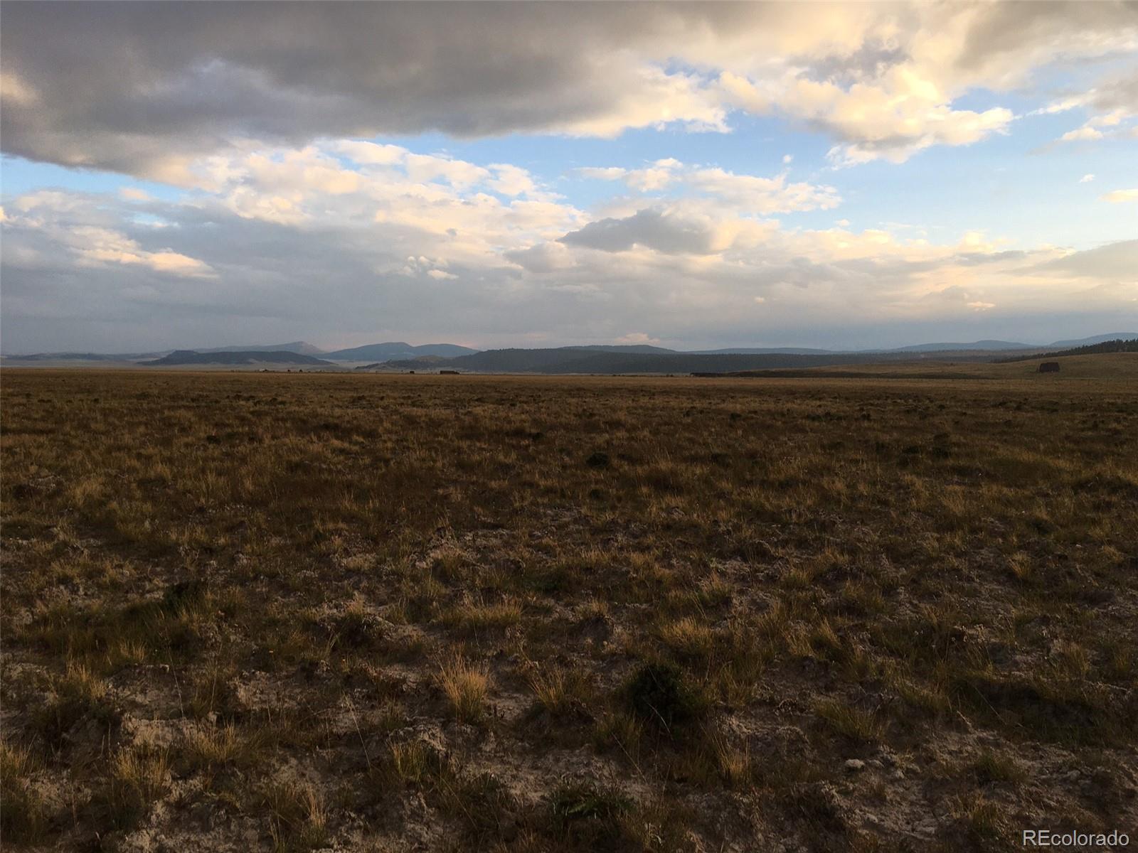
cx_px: 569
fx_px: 953
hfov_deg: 61.7
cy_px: 426
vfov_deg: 48.2
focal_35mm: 29
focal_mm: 4.15
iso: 25
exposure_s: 1/250
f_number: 2.2
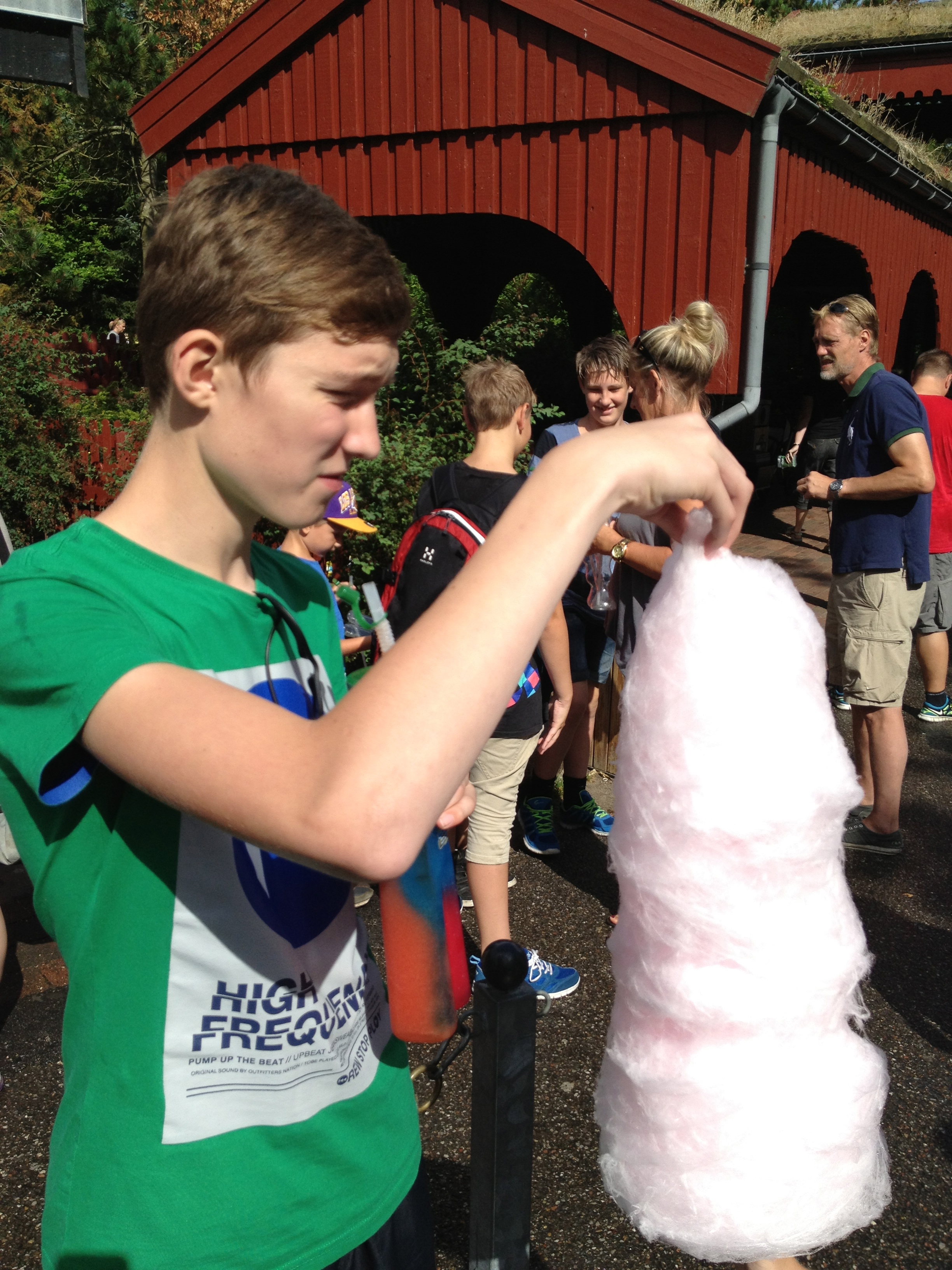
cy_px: 635
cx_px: 476
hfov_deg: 40.7
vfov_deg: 52.6
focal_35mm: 35
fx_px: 1283
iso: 50
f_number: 2.4
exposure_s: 1/2123
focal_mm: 4.28
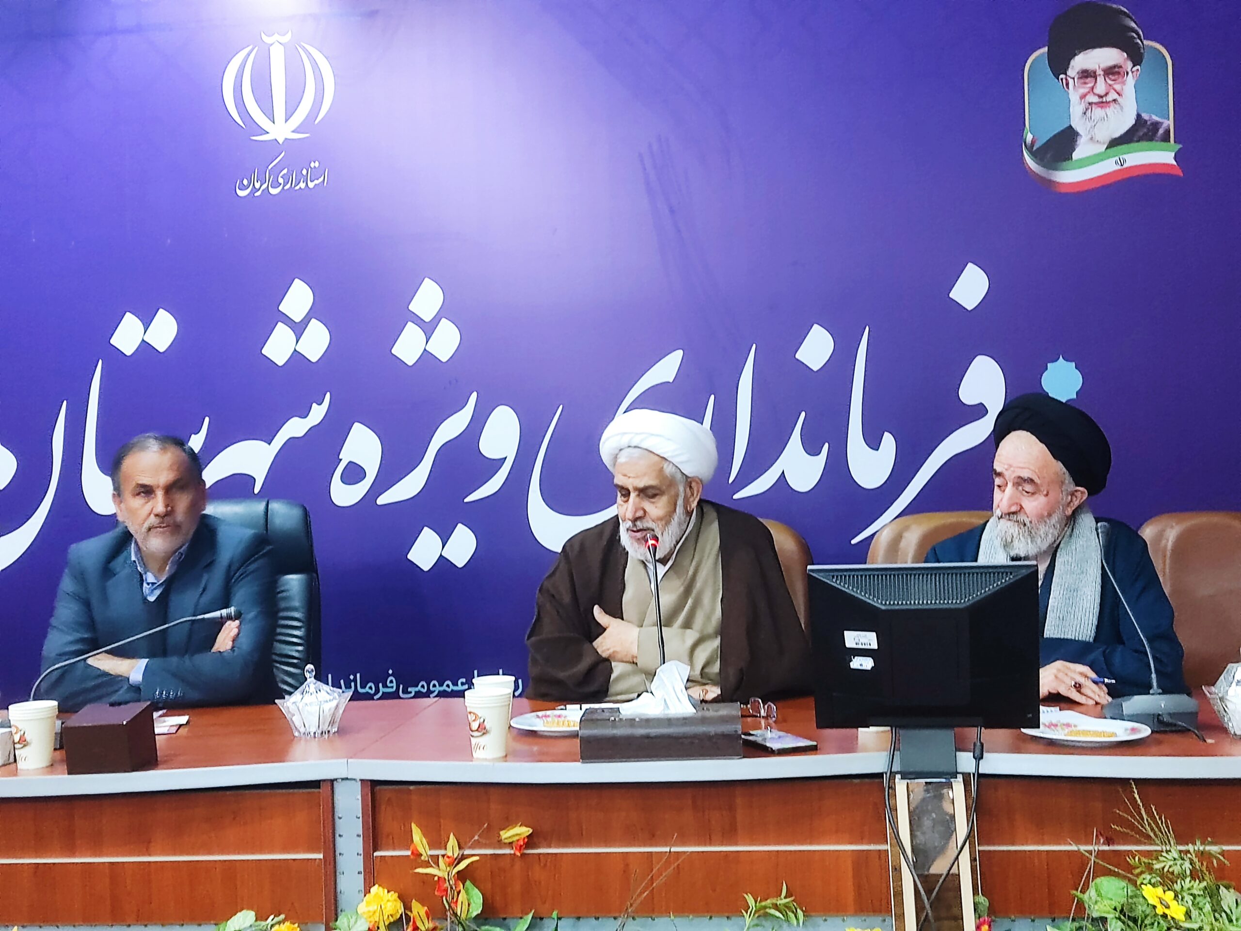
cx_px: 620
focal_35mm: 42
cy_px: 466
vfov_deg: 34.3
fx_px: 1506
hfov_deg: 44.8
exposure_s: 1/33
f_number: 1.79
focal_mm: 4.71
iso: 538
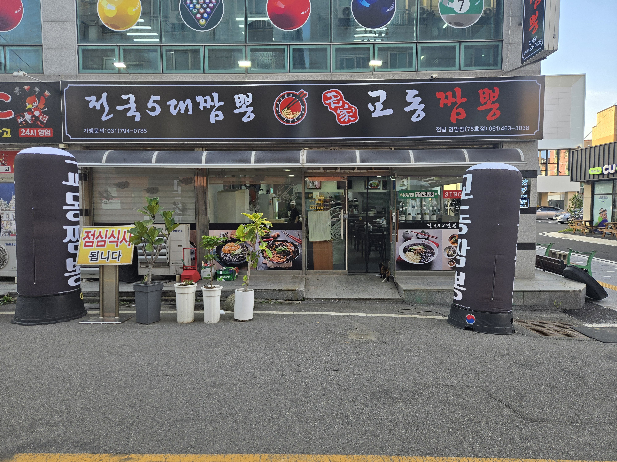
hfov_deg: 73.9
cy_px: 231
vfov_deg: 58.9
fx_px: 410
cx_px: 308
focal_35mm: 23
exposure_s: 1/779
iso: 80
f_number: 1.8
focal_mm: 5.4
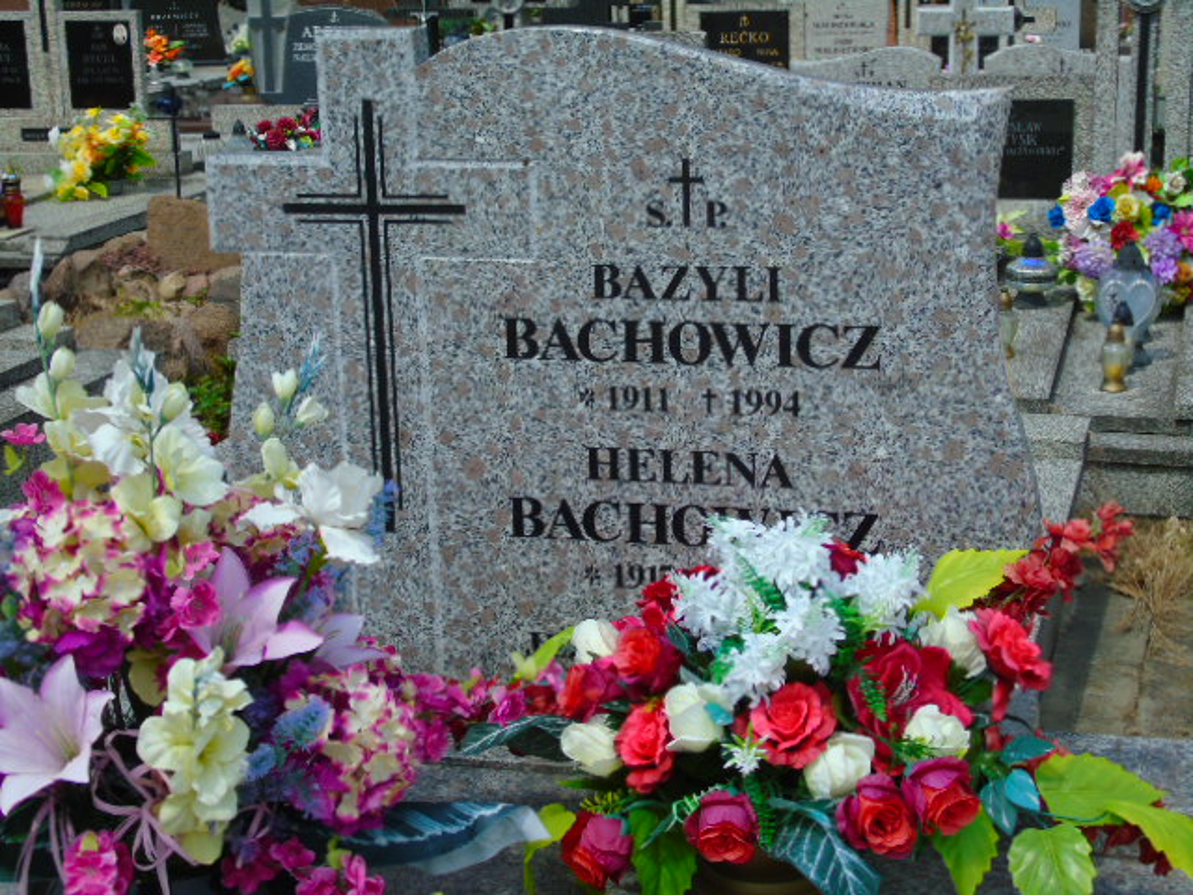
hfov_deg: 31.2
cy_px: 448
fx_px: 2137
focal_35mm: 62
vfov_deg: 23.7
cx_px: 596
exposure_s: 1/640
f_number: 4.5
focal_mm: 11
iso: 80
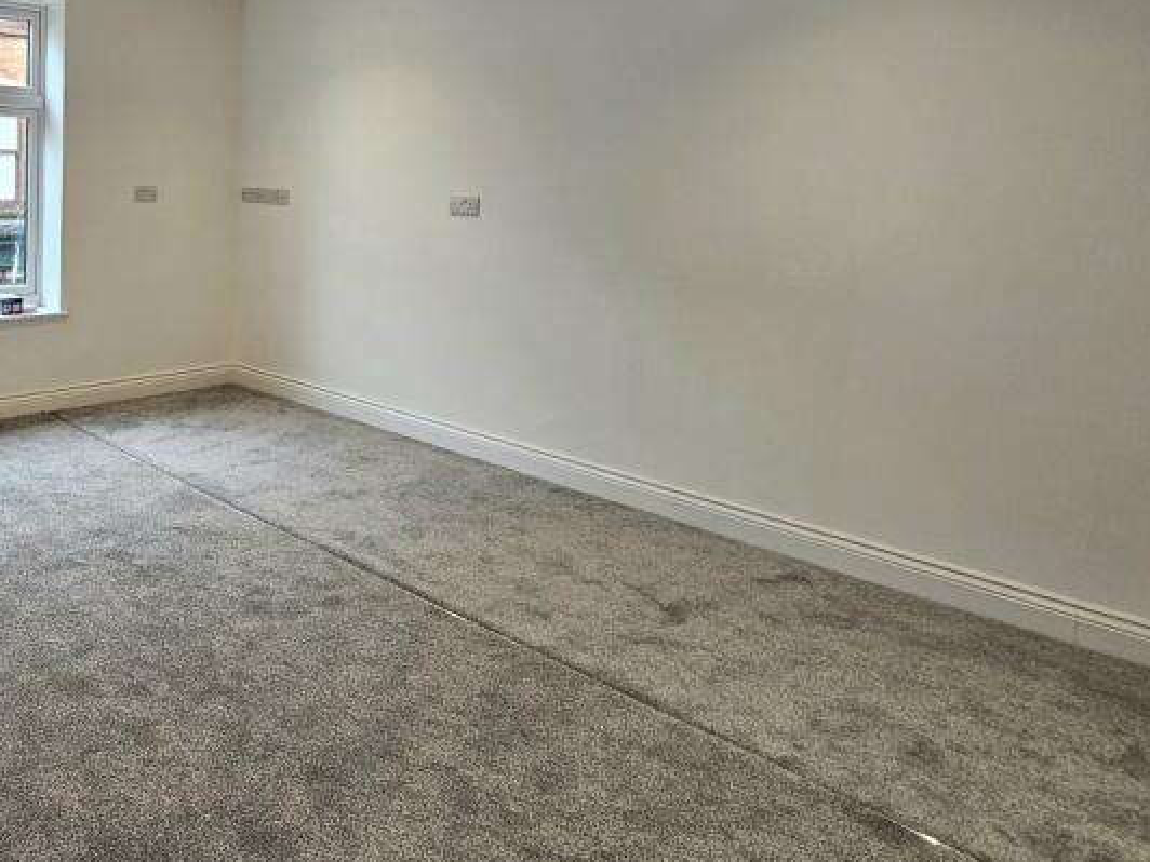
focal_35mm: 25
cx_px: 121
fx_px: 831
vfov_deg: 52.2
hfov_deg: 59.4
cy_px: 203
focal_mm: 2.2
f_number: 2.2
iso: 80
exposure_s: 1/50
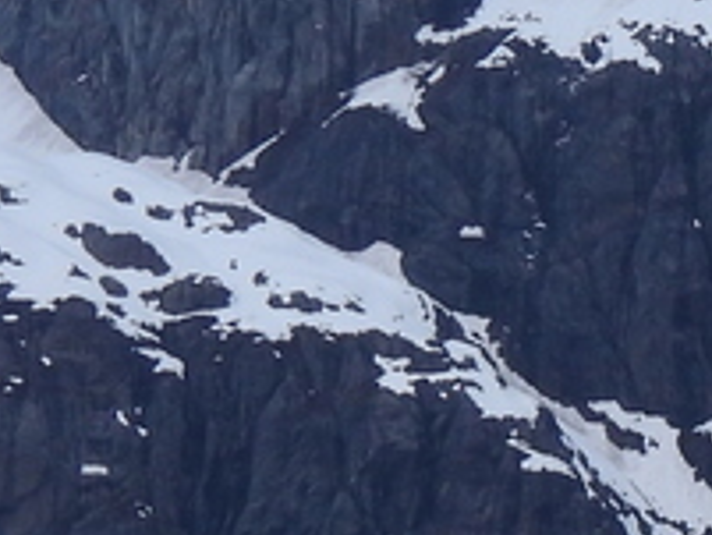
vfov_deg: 1.9
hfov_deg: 2.5
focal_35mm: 796
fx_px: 16382
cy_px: 663
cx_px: 1824
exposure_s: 1/1600
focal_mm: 22.3
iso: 100
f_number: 4
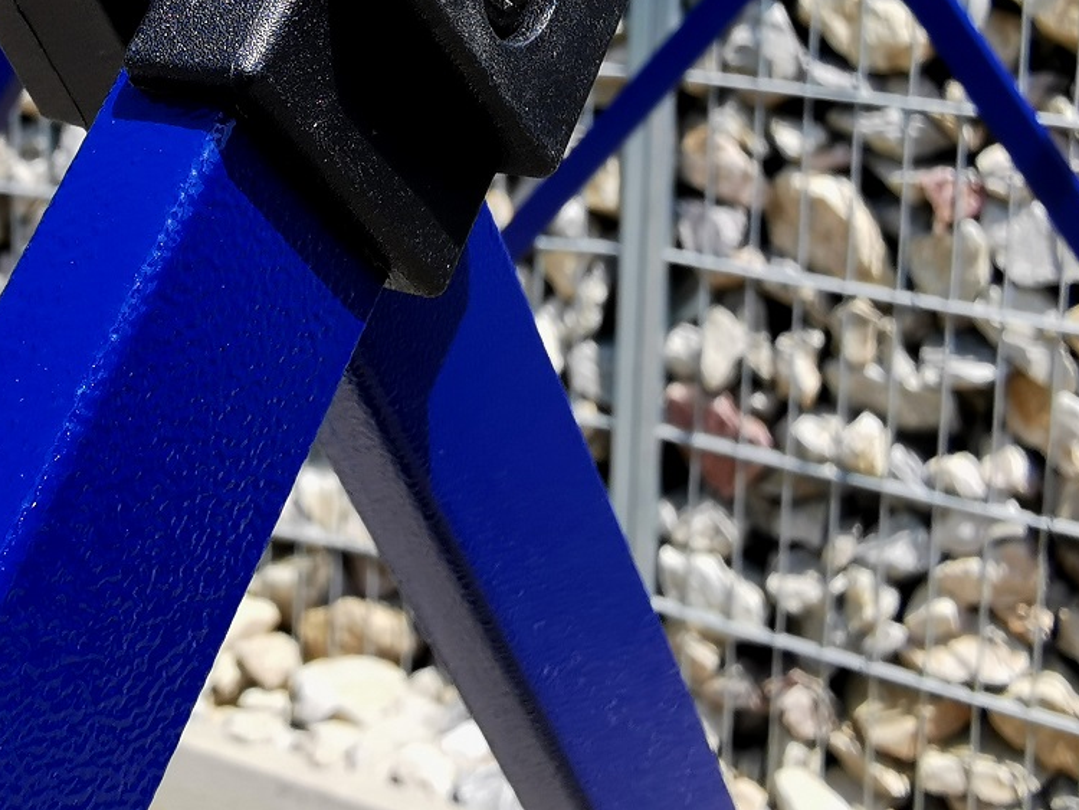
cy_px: 55
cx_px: 417
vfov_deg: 26.9
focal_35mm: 52
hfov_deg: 36.6
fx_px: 1621
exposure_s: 1/805
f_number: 2.2
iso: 50
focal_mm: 2.35
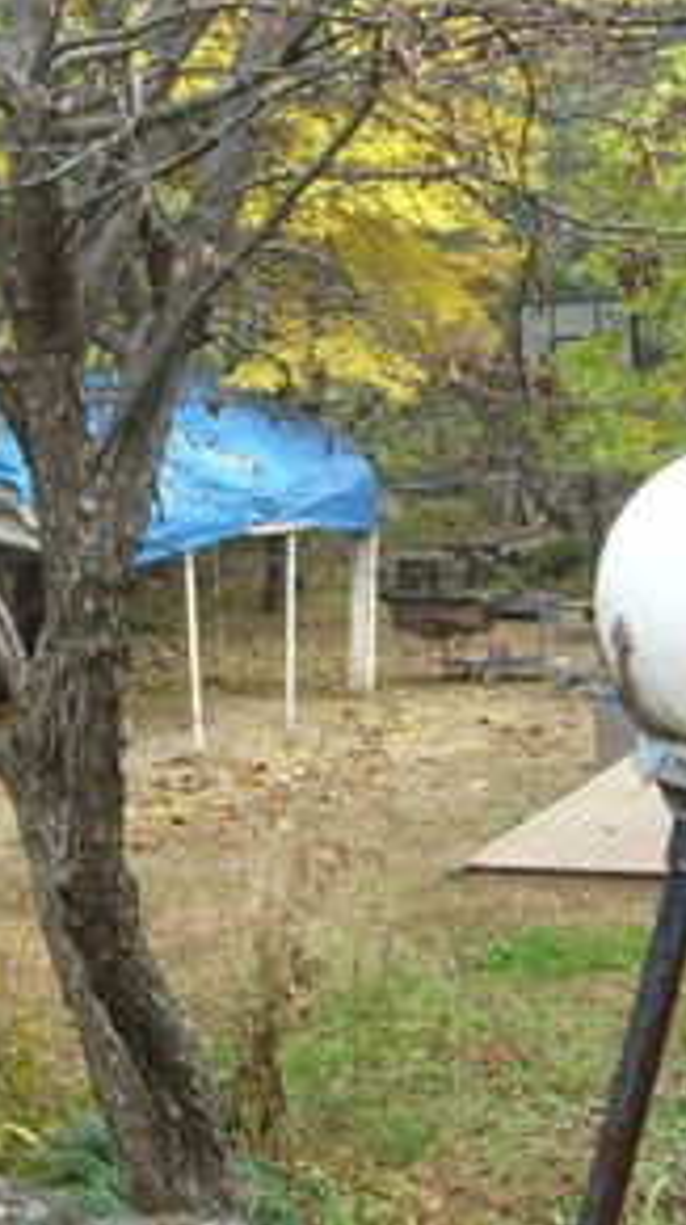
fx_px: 2725
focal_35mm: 84
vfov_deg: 25.3
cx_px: 421
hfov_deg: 14.3
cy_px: 589
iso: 50
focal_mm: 5.8
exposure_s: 1/176
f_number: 2.8
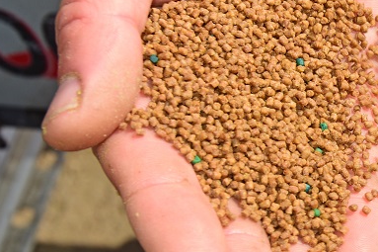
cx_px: 466
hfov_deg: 10.3
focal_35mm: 196
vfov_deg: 7.0
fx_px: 2057
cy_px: 162
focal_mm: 50
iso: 100
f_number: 9
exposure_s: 1/250
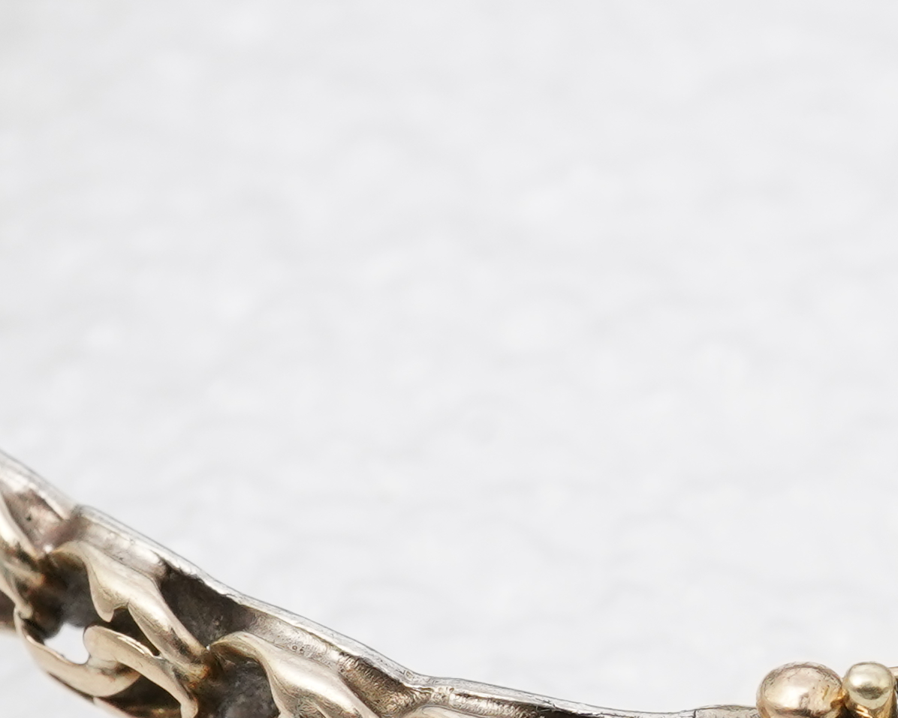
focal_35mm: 139
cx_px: 994
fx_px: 3695
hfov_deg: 13.6
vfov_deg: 11.0
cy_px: 780
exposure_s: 1/125
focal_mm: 30
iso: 500
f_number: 20
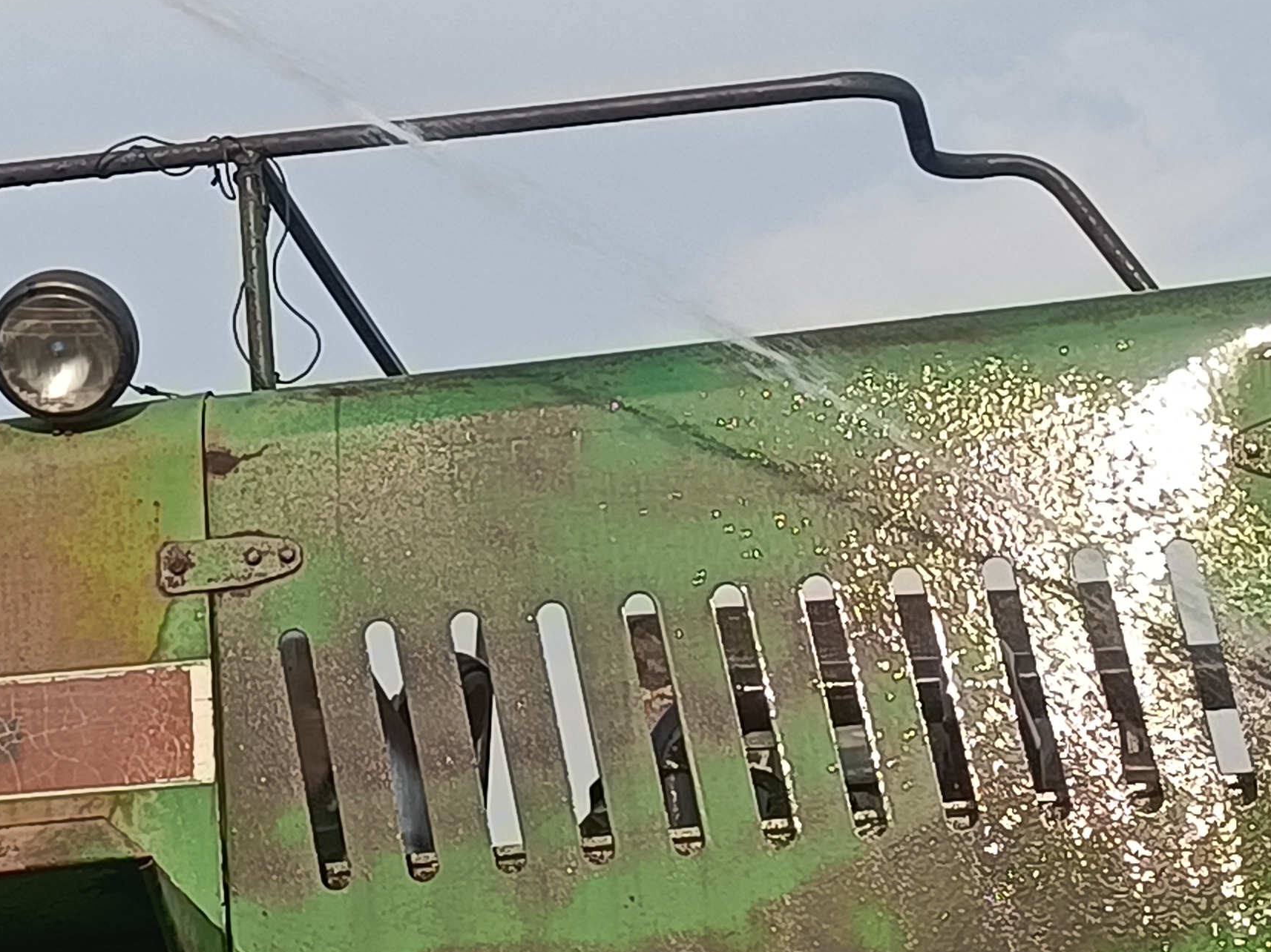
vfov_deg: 10.9
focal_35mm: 135
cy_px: 143
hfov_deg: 14.4
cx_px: 39
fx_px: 4956
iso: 106
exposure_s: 1/684
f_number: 1.7
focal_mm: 4.7
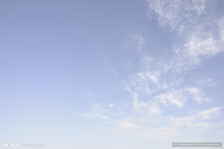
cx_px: 112
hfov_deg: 67.4
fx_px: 168
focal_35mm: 27
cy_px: 74
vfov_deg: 47.8
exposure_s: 1/125
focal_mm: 18
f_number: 11
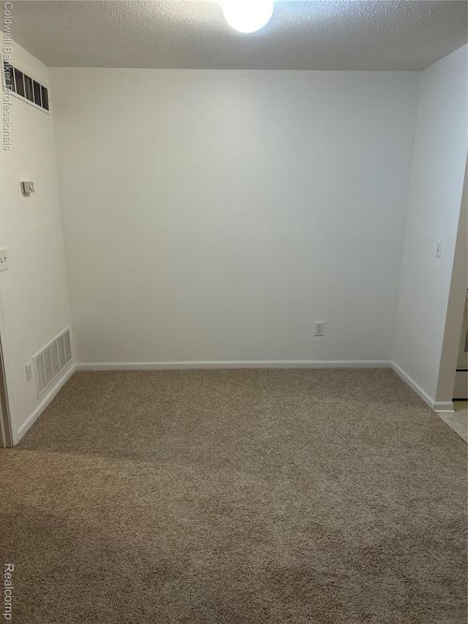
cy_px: 312
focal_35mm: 26
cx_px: 234
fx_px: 469
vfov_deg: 67.3
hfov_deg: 53.0
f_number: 1.5
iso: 160
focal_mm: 5.7
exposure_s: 1/60
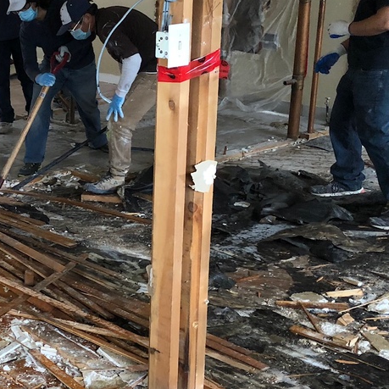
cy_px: 219
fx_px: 877
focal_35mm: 69
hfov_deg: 23.1
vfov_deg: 25.0
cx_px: -67
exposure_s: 1/30
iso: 40
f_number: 1.8
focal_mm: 3.99
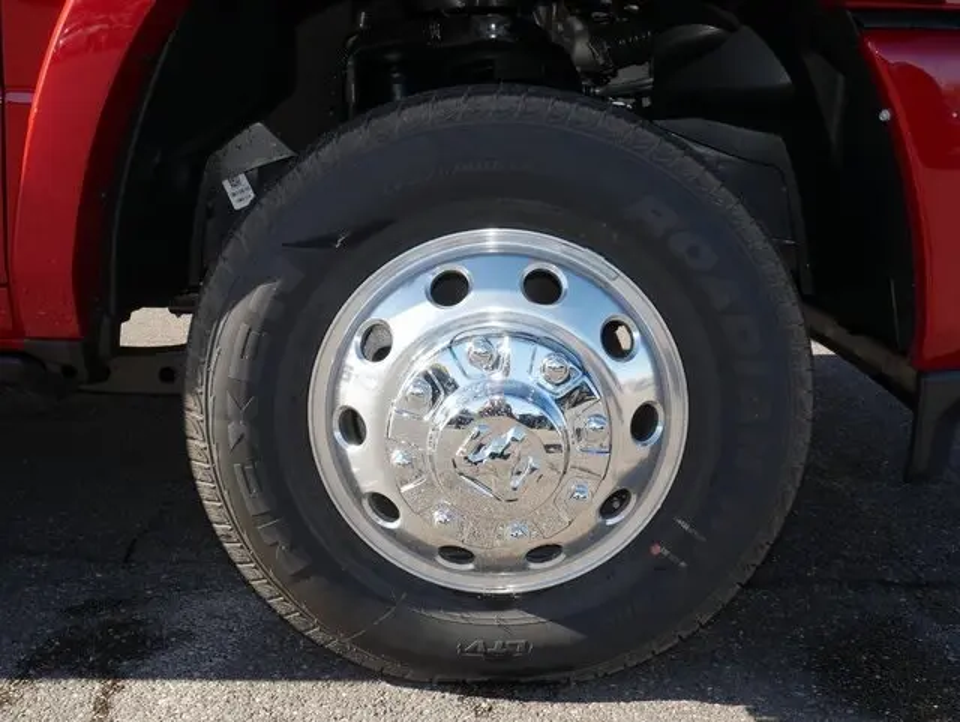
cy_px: 361
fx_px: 999
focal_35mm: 36
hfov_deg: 51.3
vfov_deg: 39.7
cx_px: 480
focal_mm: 18
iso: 250
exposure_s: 1/60
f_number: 14
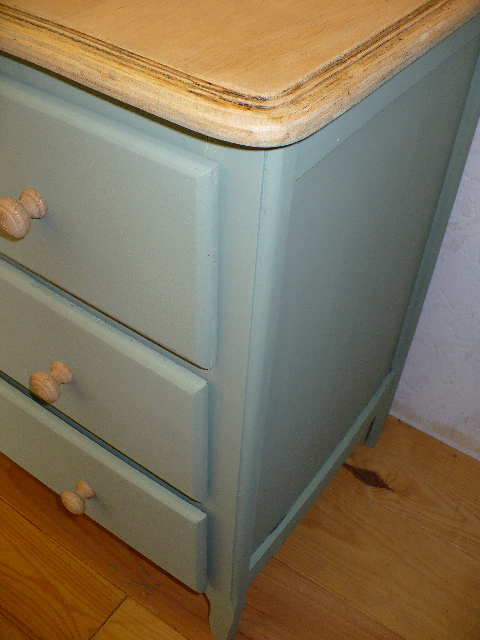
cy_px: 320
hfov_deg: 38.7
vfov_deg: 50.1
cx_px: 240
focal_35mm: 37
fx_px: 684
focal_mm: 6.1
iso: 100
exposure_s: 1/30
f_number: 2.8
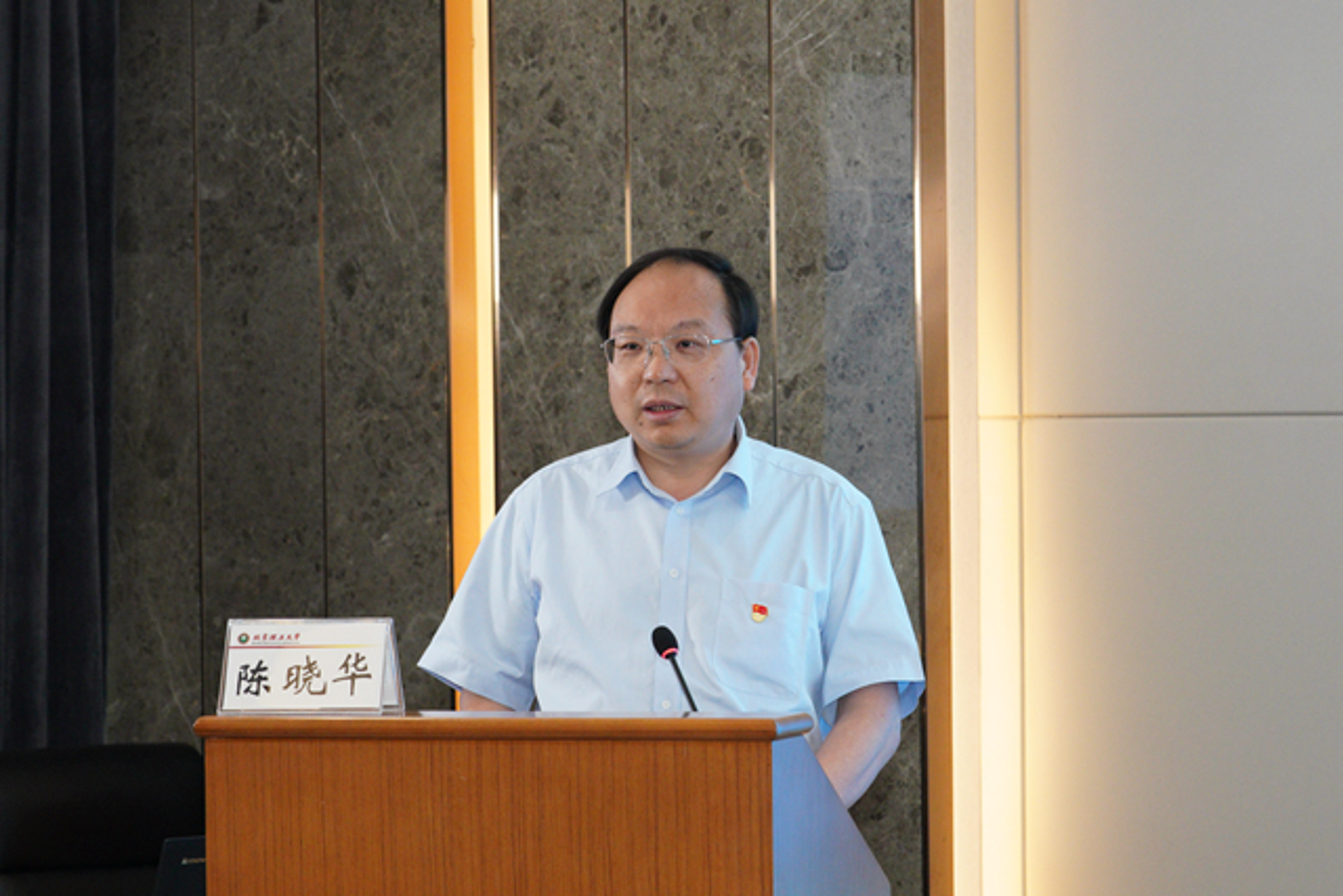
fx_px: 5858
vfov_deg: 8.7
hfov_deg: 13.1
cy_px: 448
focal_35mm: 157
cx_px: 672
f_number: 5.6
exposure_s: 1/160
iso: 3200
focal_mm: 105
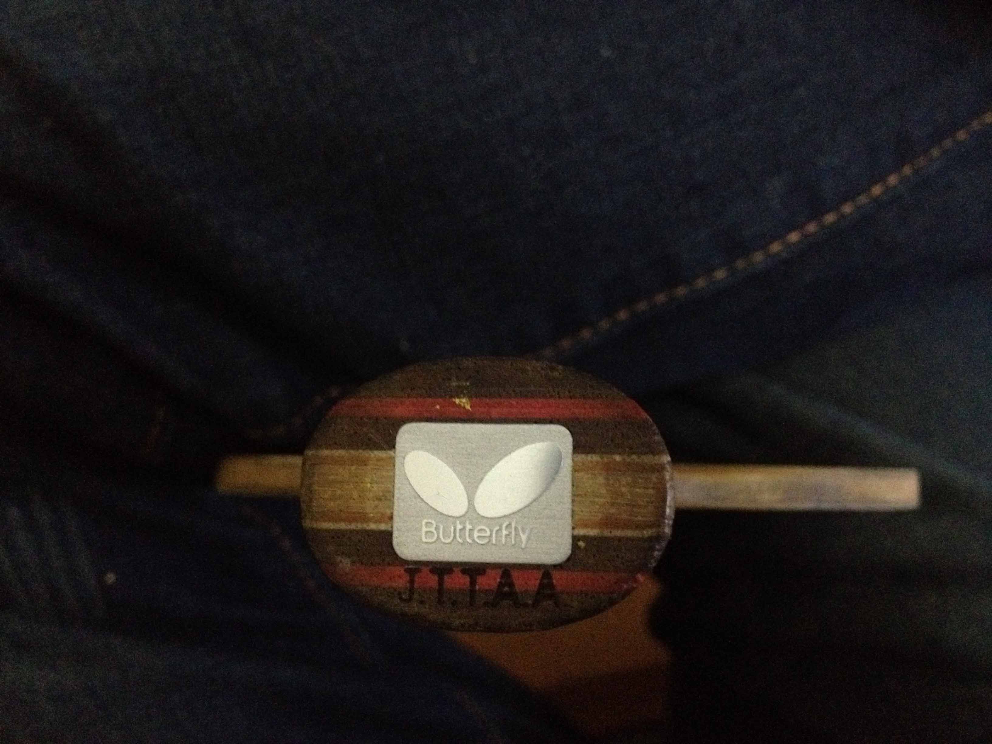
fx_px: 1003
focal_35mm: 35
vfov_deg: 40.7
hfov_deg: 52.6
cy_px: 372
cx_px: 496
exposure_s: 1/15
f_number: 2.4
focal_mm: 4.28
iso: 800
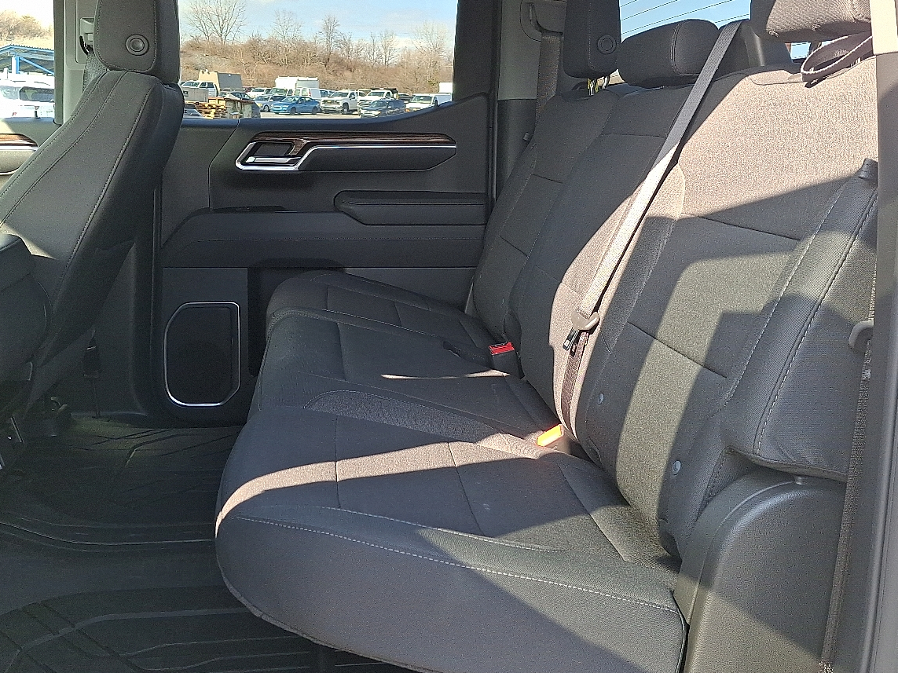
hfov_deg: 52.6
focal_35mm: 35
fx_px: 908
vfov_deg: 40.5
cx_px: 433
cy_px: 265
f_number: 1.8
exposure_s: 1/238
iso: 30
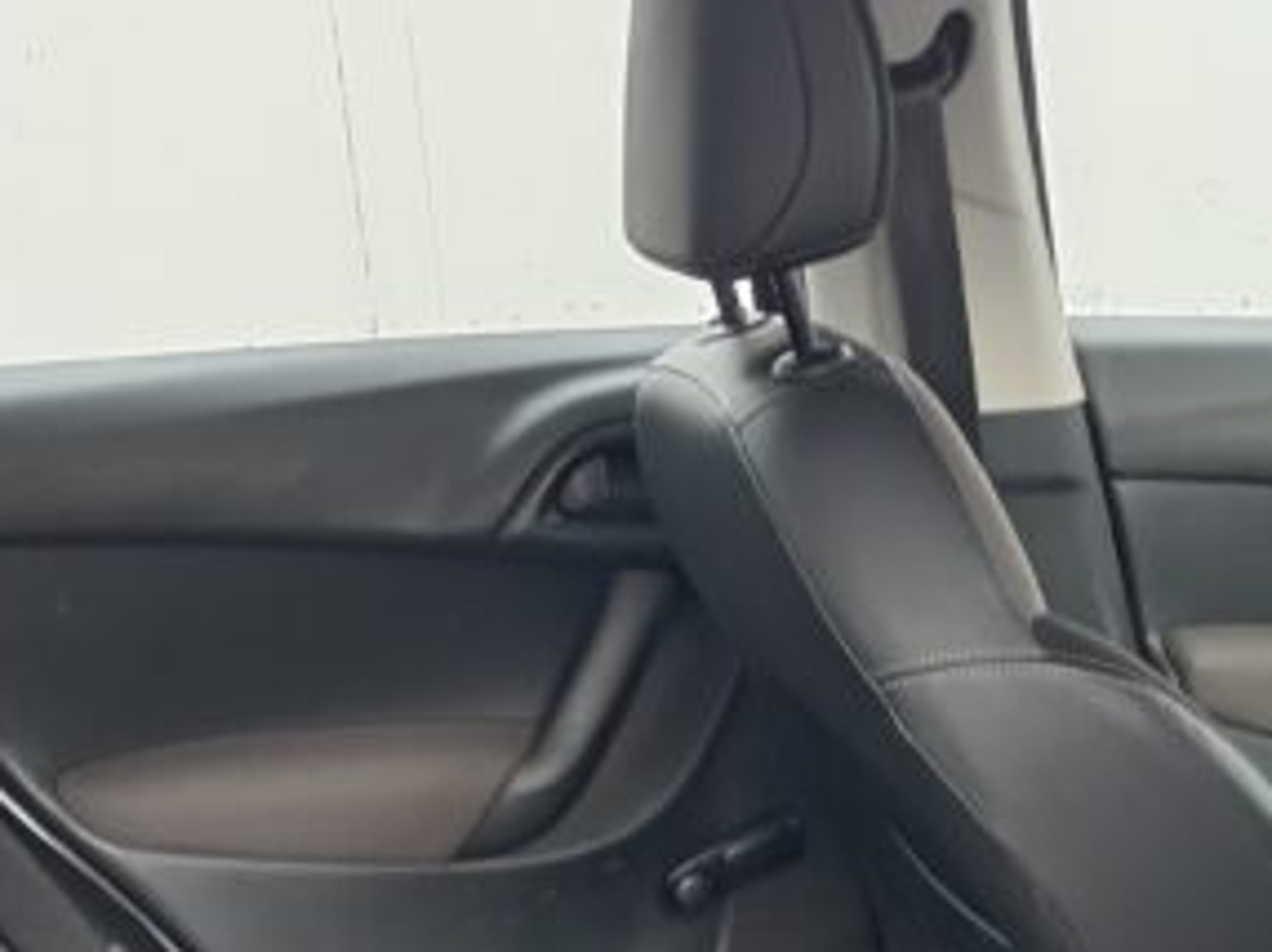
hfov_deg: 27.3
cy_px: 1192
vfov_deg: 19.5
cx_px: 1018
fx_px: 2570
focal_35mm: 70
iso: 122
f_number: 1.8
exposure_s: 1/33.3
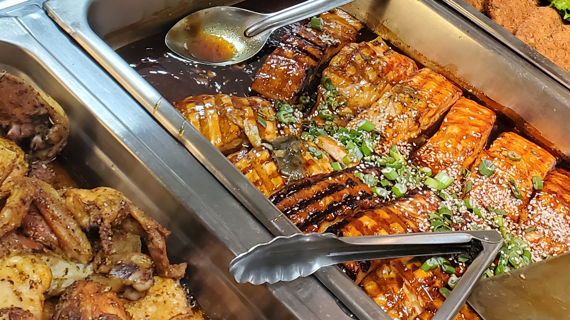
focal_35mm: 65
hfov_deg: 32.4
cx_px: 289
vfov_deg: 17.7
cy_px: -61
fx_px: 982
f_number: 2.4
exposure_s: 1/39
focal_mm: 4.3
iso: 320
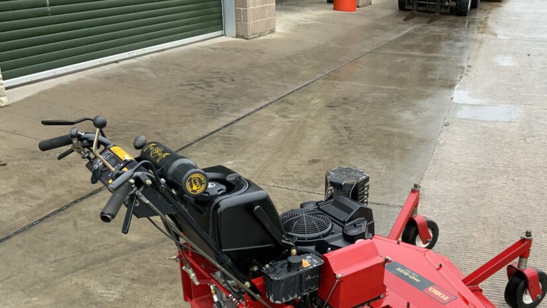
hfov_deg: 51.4
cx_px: 318
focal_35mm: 39
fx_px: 566
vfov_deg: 29.7
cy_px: 251
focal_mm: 3
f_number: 1.8
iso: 64
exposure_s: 1/110
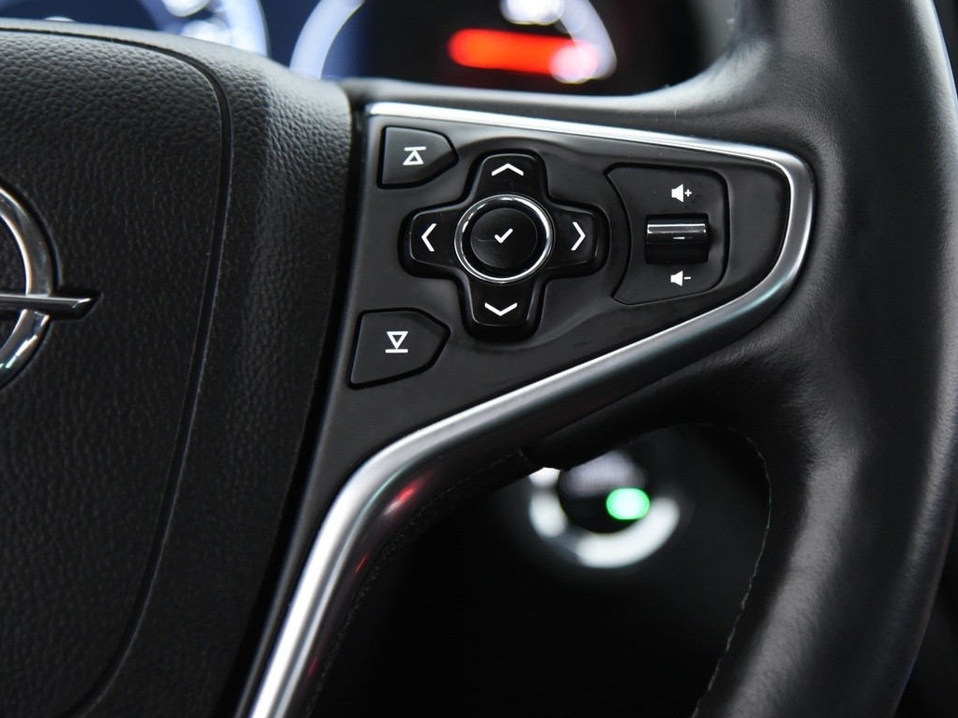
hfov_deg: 15.9
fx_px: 3432
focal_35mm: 124
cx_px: 651
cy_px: 257
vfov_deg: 11.9
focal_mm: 82
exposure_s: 1/20
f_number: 4
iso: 4000
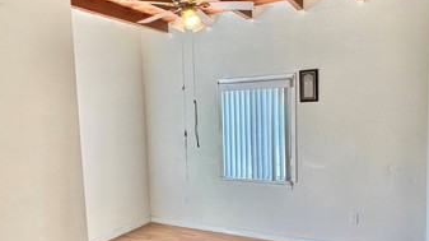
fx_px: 330
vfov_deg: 39.9
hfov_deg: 66.0
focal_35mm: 29
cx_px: 233
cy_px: 145
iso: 64
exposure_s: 1/120
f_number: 2.2
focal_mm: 2.22
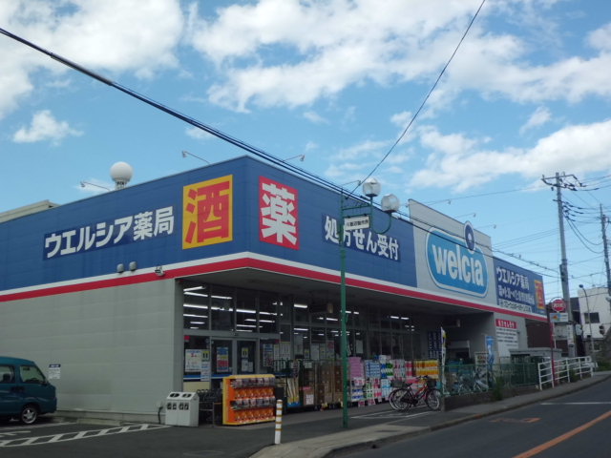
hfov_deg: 51.4
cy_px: 229
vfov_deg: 39.7
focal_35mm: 36
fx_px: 635
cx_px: 306
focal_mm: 6.4
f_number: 8.8
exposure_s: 1/100
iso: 64
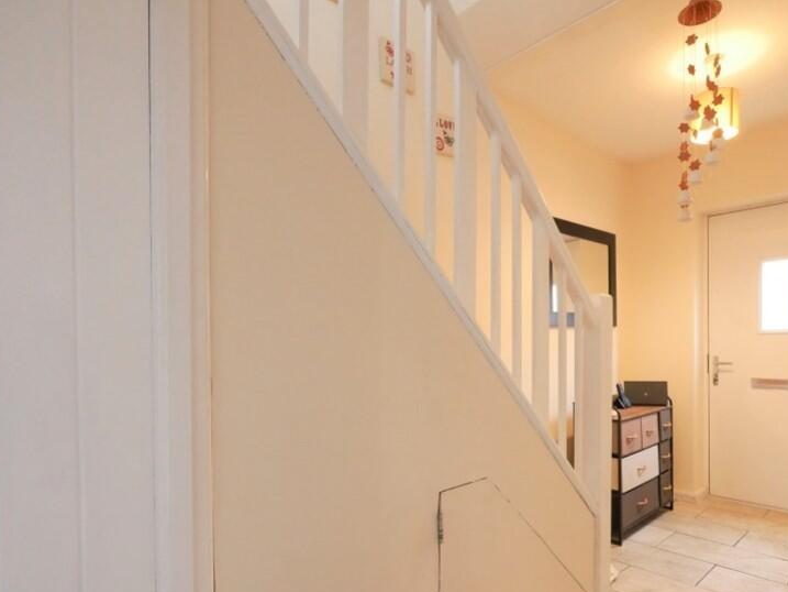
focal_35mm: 20
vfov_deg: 65.4
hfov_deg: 81.3
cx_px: 448
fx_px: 455
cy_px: 352
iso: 2500
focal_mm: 7
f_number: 4
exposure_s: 1/60
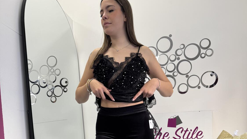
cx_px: 124
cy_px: 154
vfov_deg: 30.1
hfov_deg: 56.6
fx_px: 229
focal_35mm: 35
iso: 80
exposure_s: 1/100
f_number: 1.78
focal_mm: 6.76
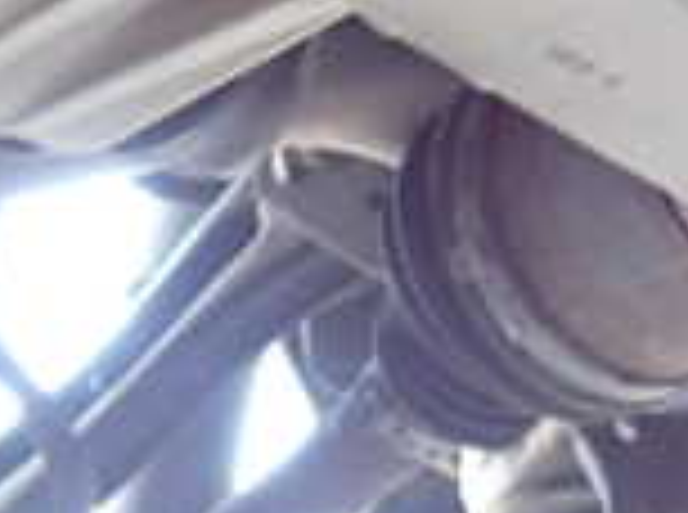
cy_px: -144
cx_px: 971
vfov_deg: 12.2
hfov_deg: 15.6
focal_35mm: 118
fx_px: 2340
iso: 400
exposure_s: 1/30
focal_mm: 5.4
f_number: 2.3
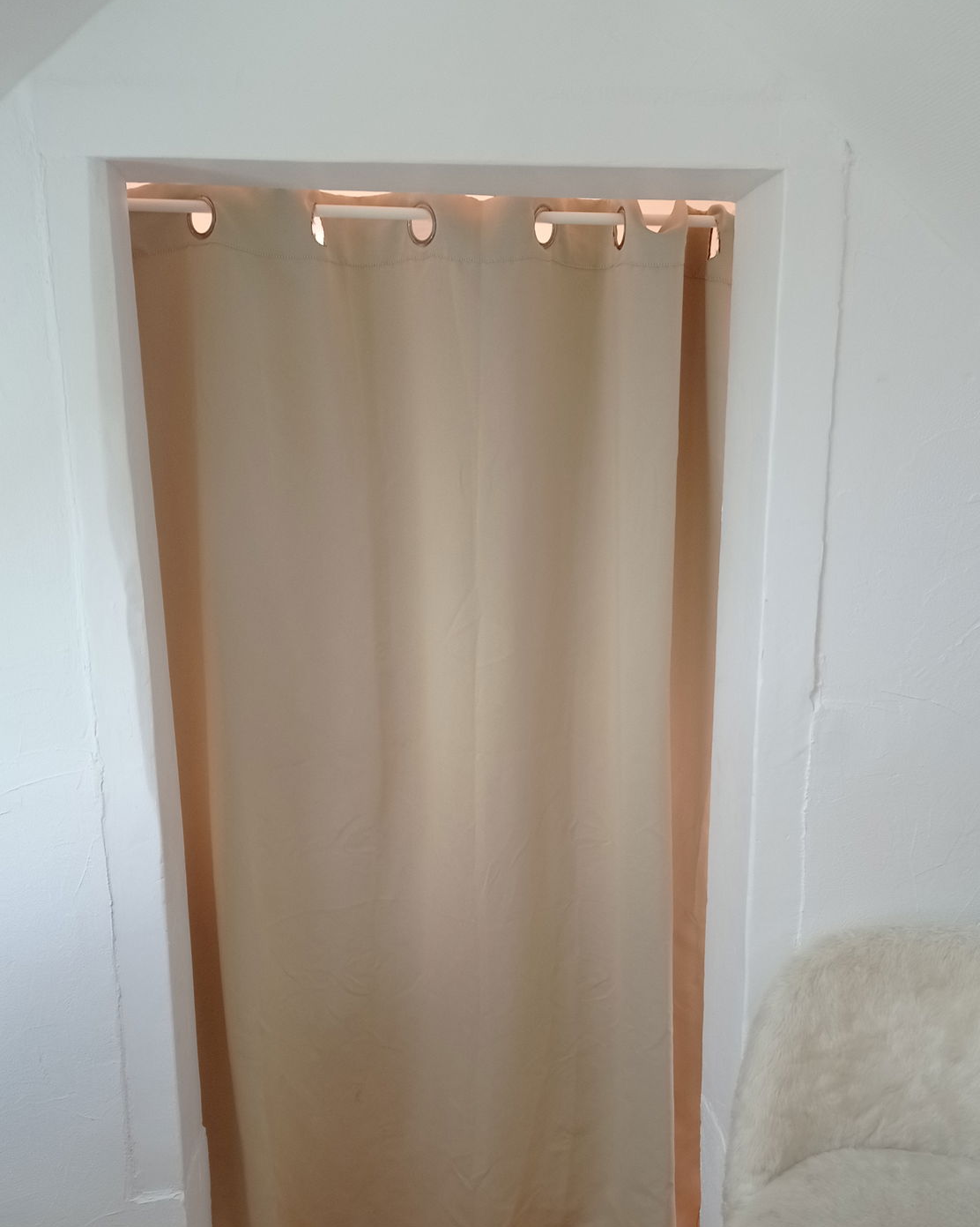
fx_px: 1523
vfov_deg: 43.4
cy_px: 783
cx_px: 508
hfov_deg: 35.7
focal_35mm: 42
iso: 101
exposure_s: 1/100
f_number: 1.79
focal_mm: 4.74
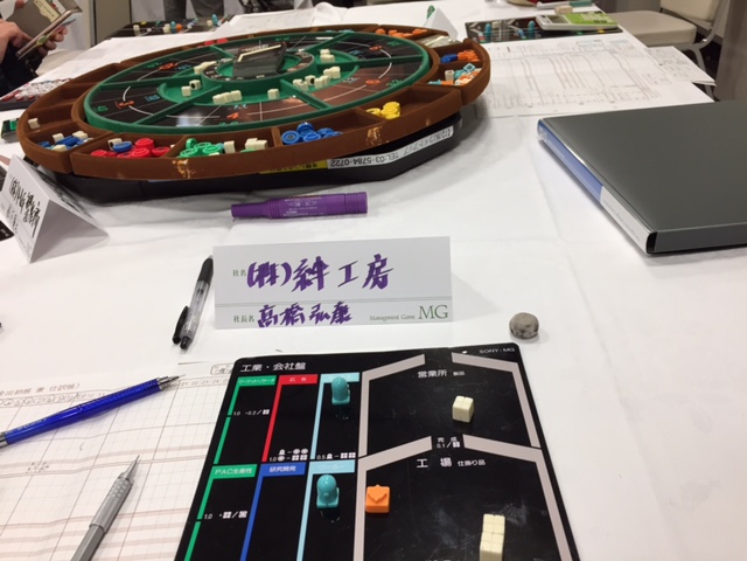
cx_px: 374
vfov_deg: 48.2
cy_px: 280
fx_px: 626
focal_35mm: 29
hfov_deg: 61.7
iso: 32
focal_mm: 4.15
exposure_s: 1/30
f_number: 2.2
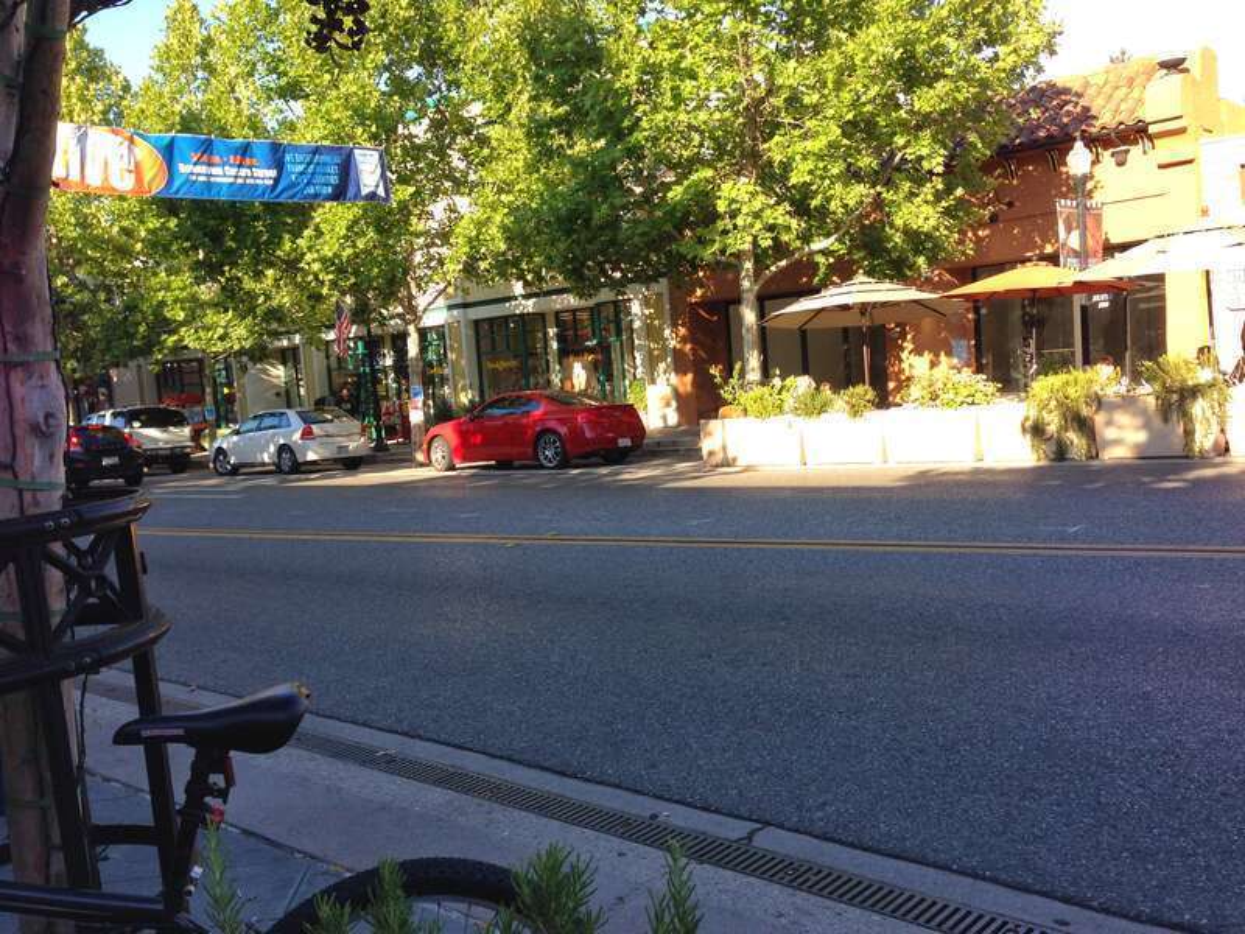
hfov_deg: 55.4
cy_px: 467
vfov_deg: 42.9
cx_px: 622
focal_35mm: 33
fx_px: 1187
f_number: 2.4
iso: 50
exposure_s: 1/332
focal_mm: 4.12
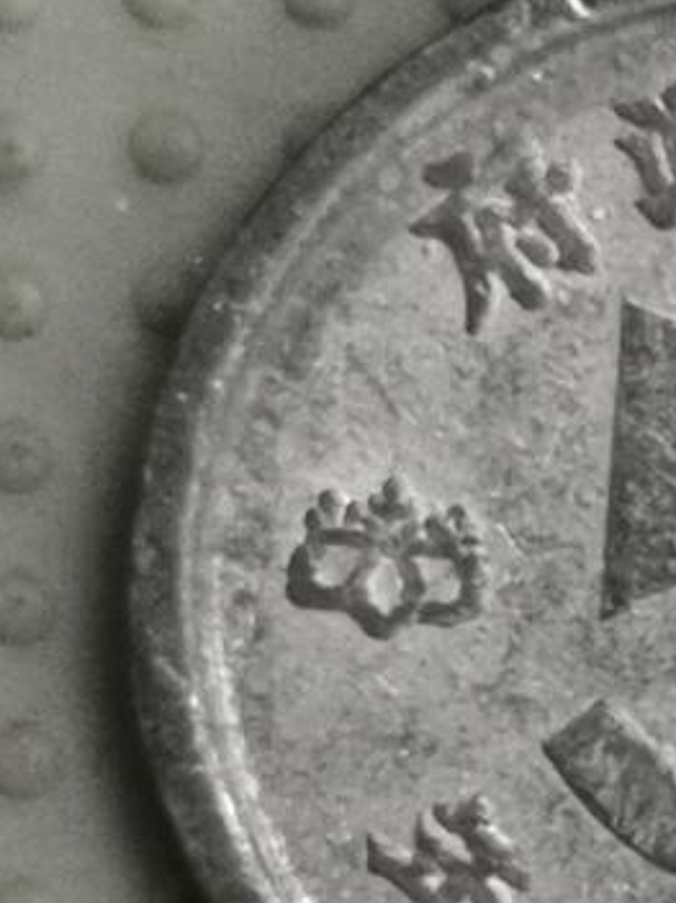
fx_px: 6956
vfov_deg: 7.4
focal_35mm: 267
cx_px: 1403
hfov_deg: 5.4
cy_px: 682
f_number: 1.8
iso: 400
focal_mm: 4.75
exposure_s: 1/30
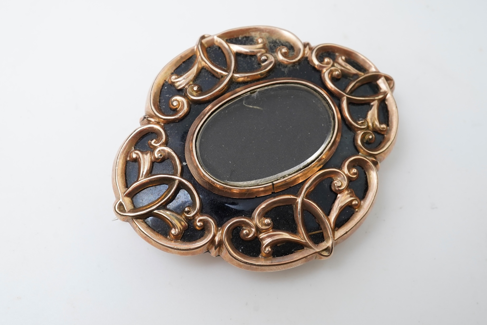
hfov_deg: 41.1
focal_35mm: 48
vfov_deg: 28.1
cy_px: 171
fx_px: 649
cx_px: 247
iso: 640
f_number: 18
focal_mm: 30
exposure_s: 1/125
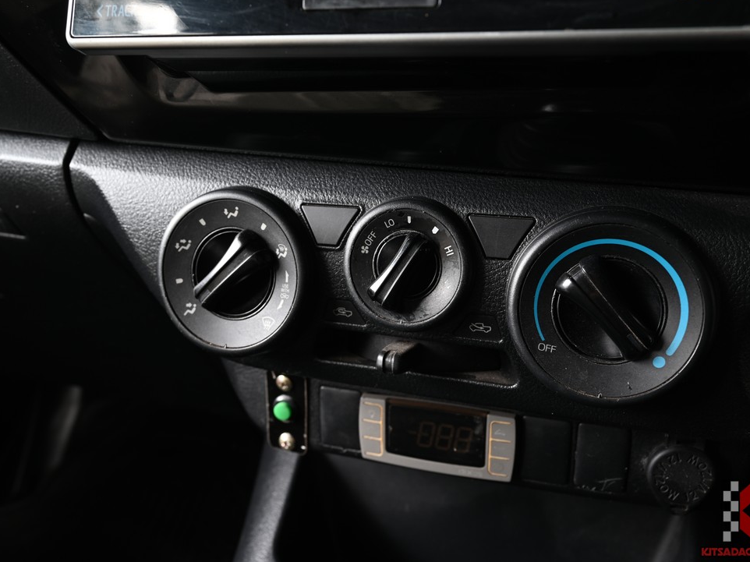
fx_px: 715
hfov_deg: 55.4
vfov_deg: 42.9
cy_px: 277
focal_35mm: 33
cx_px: 375
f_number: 6.3
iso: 400
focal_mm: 30
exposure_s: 1/30
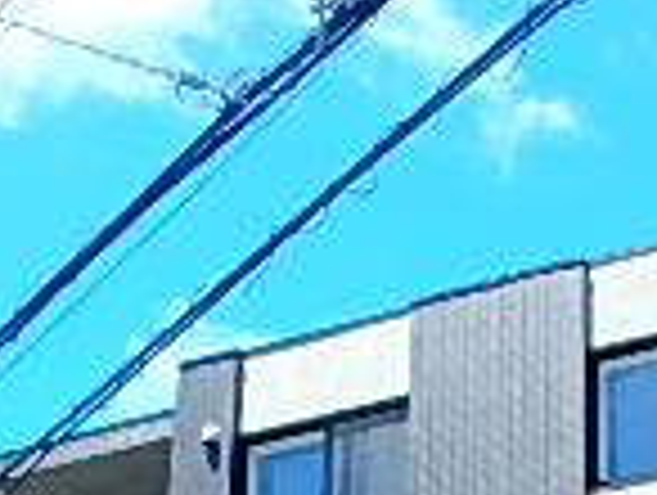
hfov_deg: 20.9
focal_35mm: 92
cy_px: 968
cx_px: 558
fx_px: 1749
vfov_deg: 13.8
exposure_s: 1/640
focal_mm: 3.7
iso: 125
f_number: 3.5
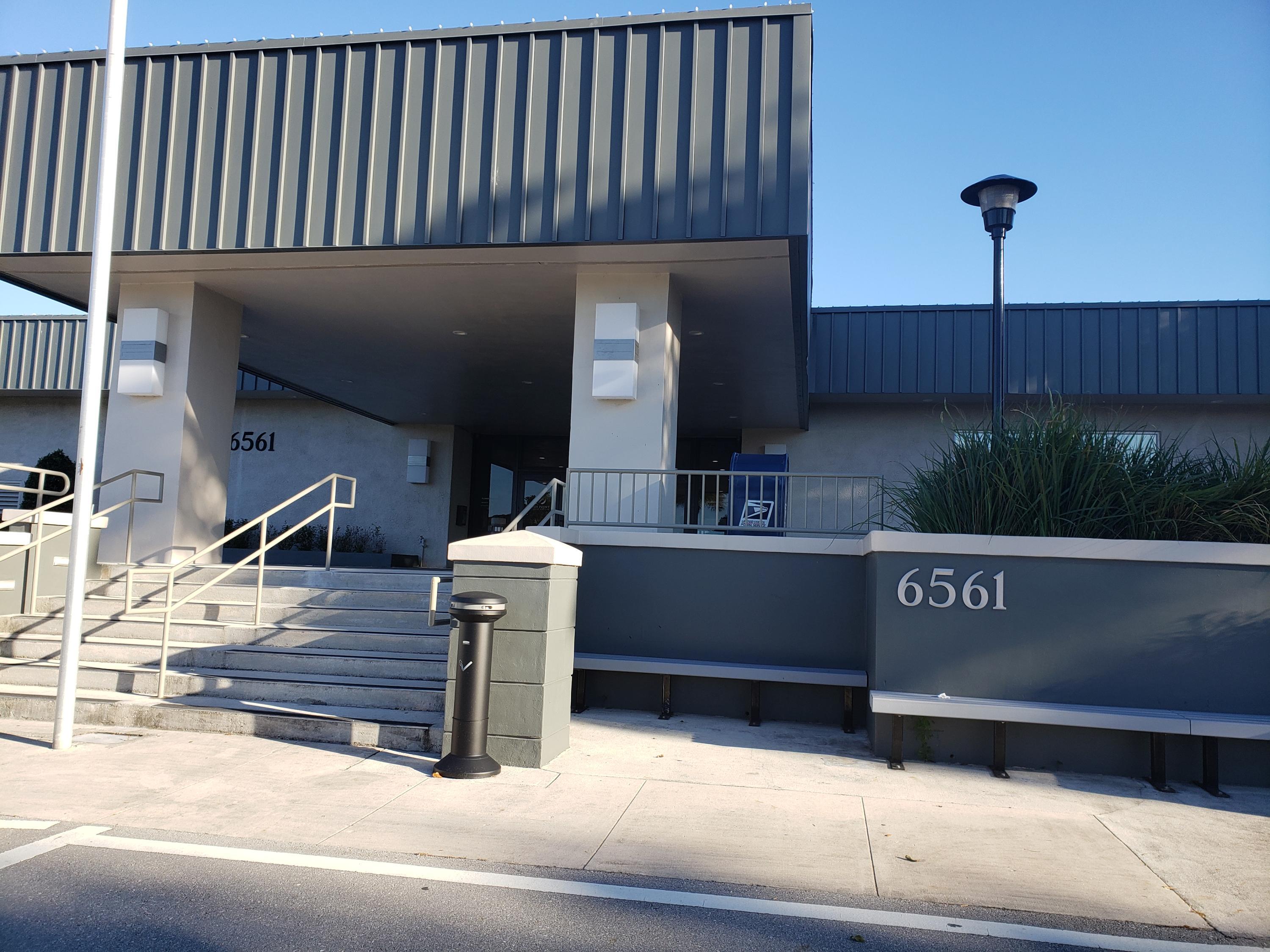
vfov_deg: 53.1
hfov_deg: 67.3
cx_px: 635
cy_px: 476
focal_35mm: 26
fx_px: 954
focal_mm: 4.3
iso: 50
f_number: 2.4
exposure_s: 1/519
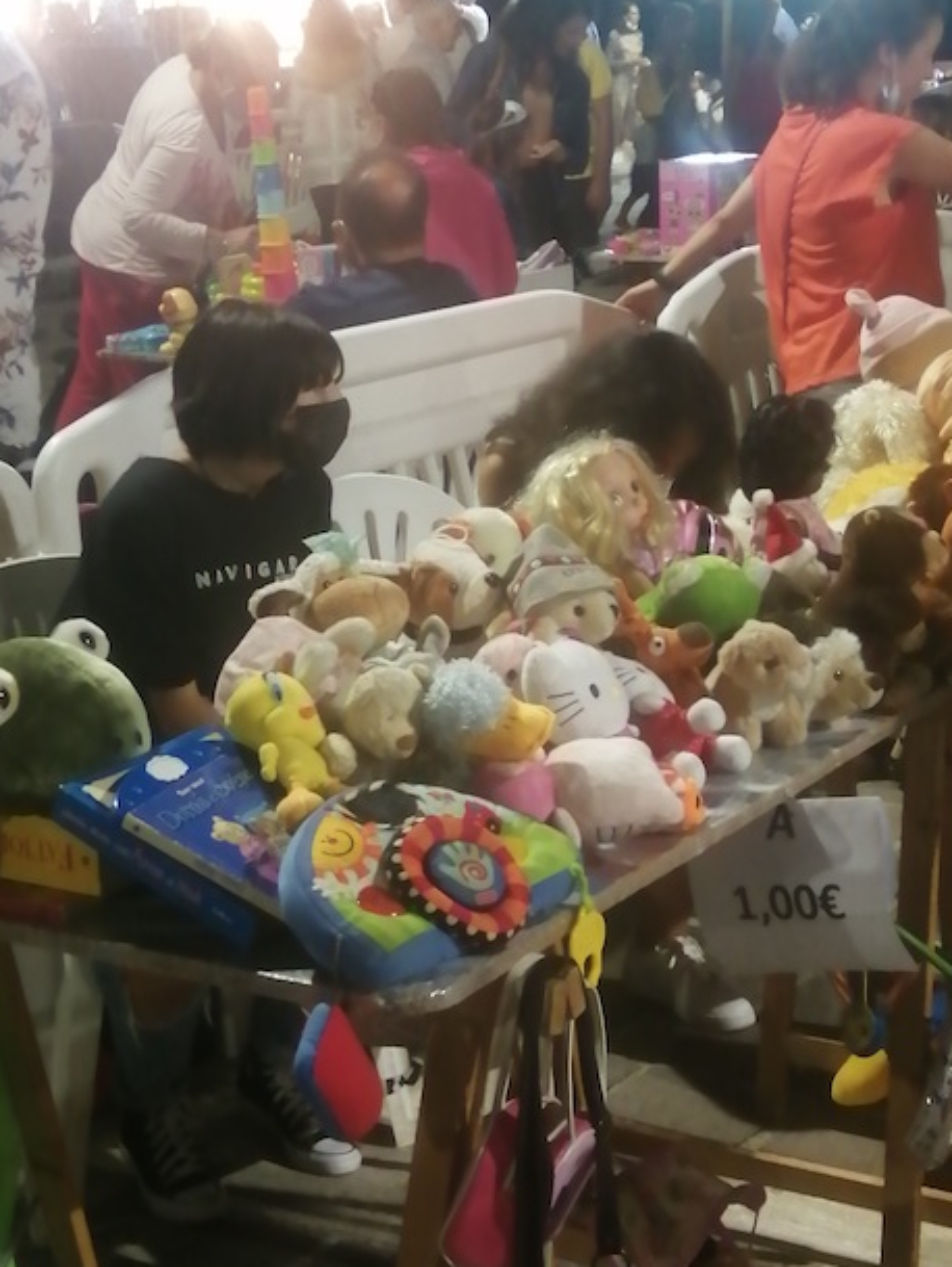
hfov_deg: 23.0
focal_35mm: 64
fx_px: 2343
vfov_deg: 30.2
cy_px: 599
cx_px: 486
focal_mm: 3.6
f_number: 1.8
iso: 640
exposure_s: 1/20
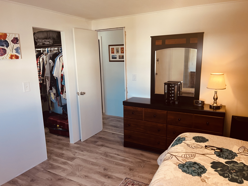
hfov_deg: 67.3
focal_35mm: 26
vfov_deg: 53.1
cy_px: 93
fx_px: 186
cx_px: 124
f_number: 1.6
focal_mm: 5.1
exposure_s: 1/60
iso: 125
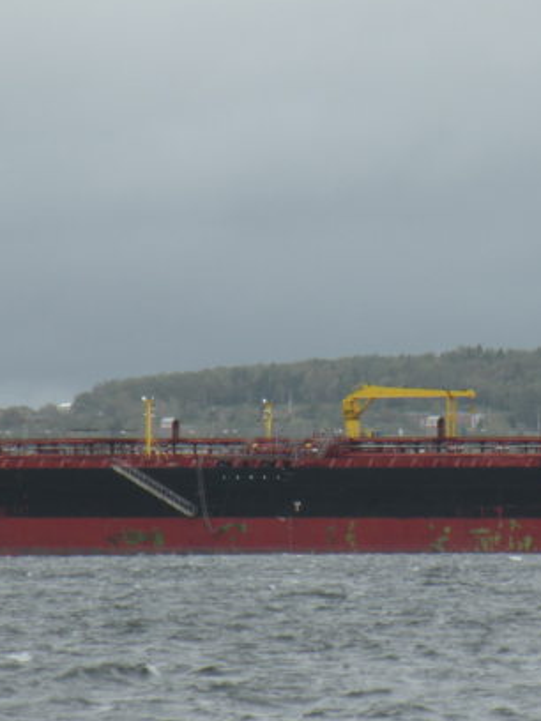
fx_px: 9961
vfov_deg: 4.1
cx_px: 424
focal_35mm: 478
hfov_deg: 3.1
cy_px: 378
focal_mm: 43.1
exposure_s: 1/191
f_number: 6.3
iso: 64
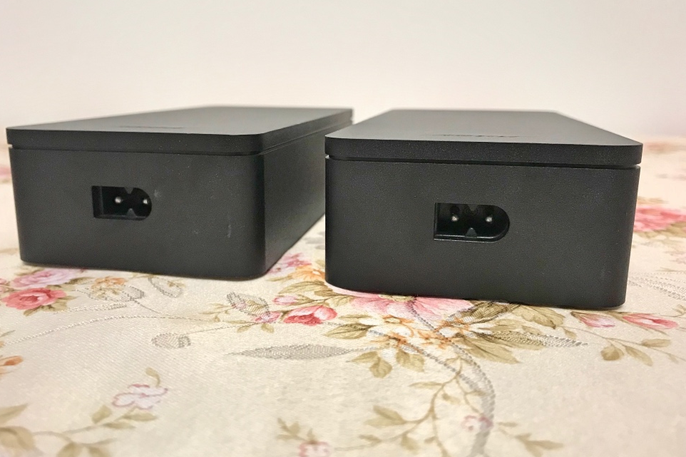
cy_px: 223
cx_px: 334
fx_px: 591
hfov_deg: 60.3
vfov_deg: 42.3
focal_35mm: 31
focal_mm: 3.99
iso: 64
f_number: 1.8
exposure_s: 1/17
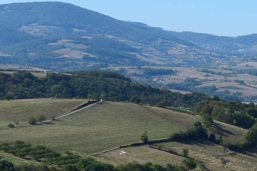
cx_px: 558
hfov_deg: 11.8
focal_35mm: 151
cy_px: 46
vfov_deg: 9.1
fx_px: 1078
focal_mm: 18
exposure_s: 1/400
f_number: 11
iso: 400
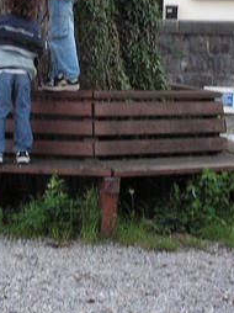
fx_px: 1408
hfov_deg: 9.4
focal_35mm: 156
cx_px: -16
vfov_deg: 12.6
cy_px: 85
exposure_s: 1/80
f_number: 3.3
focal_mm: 11
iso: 80
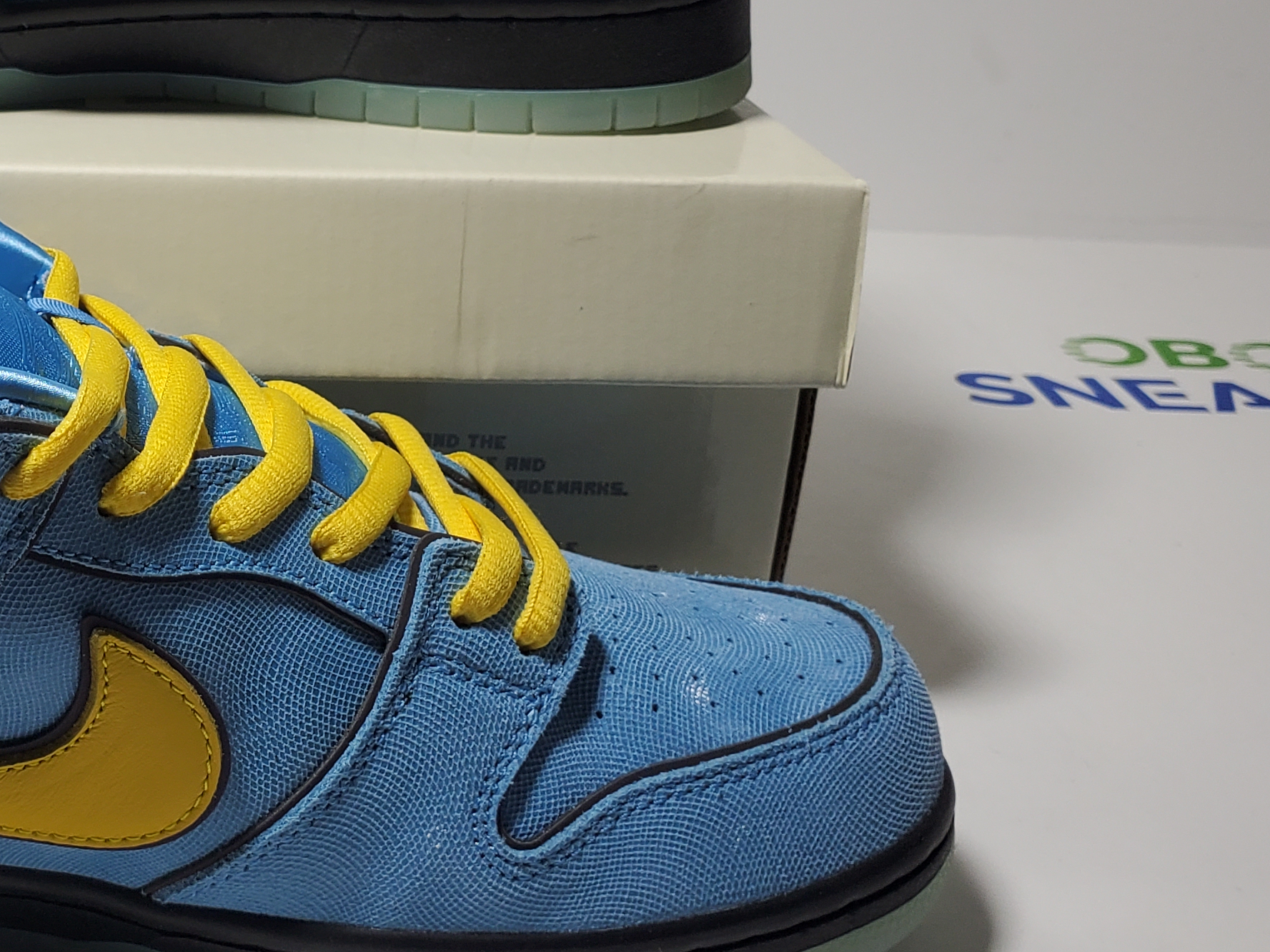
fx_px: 2165
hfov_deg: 31.0
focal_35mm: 59
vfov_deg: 24.7
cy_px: 291
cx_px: 91
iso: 50
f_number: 2.4
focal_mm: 4.3
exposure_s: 1/480
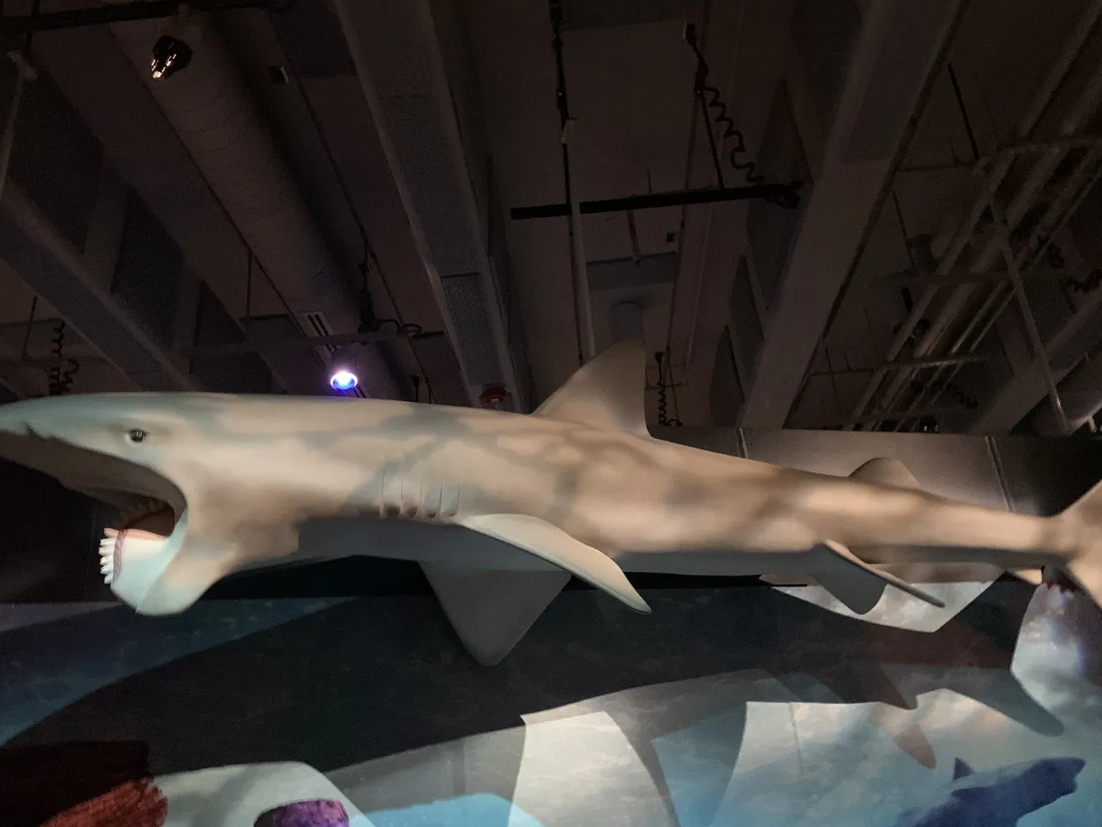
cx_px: 561
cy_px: 386
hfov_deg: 61.6
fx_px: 923
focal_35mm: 29
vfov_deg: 48.2
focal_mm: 4.25
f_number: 1.8
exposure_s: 1/18
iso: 800
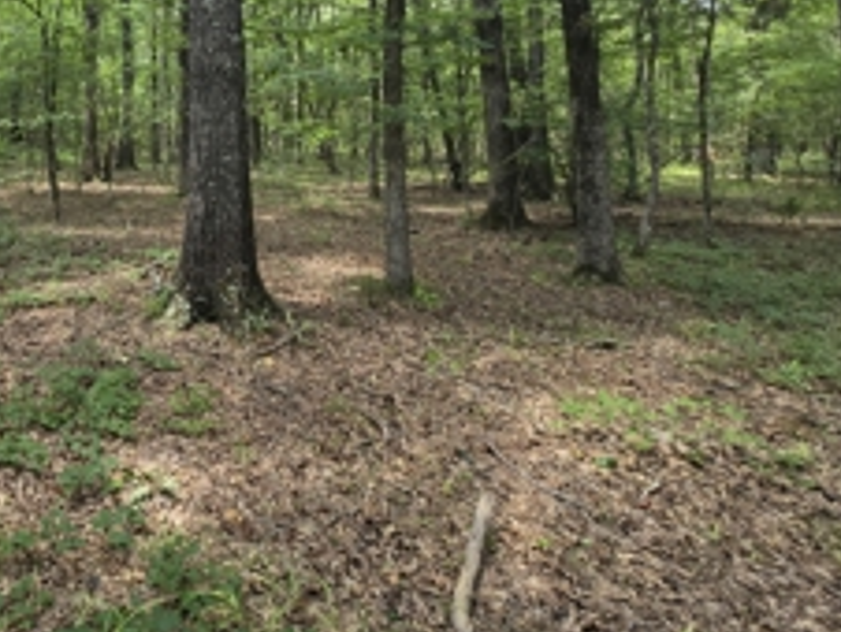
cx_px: 138
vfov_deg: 53.8
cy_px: 100
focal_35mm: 23
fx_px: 559
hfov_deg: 65.3
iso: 50
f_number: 2.2
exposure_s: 1/186
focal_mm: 2.2
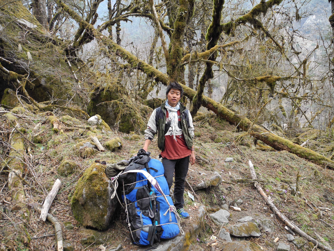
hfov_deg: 63.4
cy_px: 126
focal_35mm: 28
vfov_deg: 49.7
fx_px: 270
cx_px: 167
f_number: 2.8
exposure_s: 1/53
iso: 100
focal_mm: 6
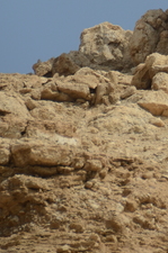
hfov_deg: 1.8
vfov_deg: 2.7
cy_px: -112
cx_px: 246
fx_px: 5281
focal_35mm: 751
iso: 200
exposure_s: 1/1600
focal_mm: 170
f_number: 5.6
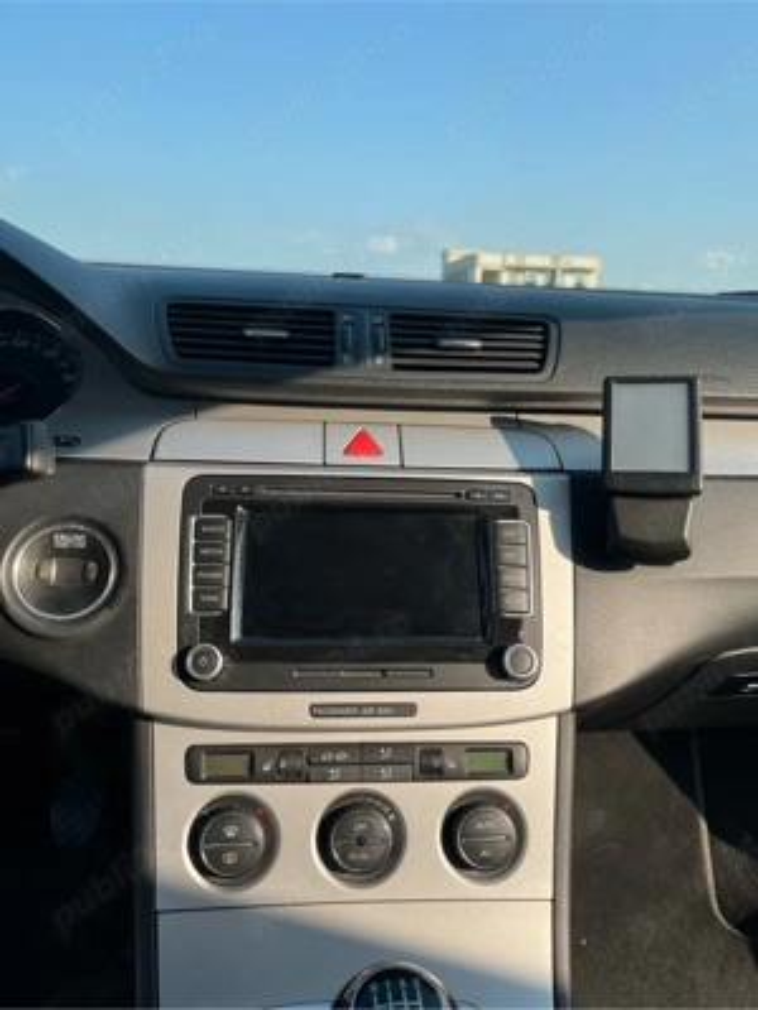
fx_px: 759
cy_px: 505
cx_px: 379
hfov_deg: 53.1
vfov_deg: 67.3
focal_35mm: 26
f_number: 1.6
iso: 50
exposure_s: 1/1558
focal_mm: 5.1
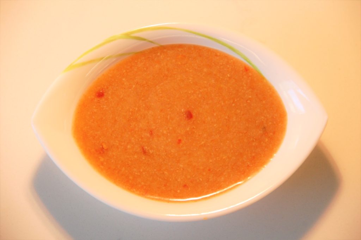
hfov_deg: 8.1
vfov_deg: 5.4
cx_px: 180
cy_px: 120
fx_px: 2555
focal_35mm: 255
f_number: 5.6
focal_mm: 170
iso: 800
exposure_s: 1/160
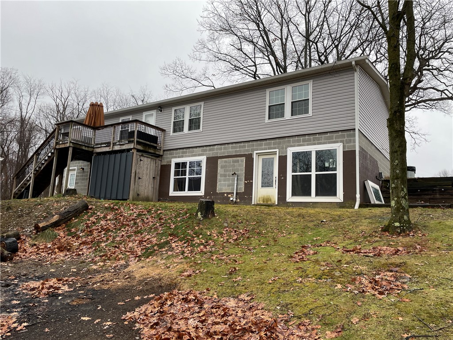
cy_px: 170
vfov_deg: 53.1
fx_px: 340
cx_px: 226
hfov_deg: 67.3
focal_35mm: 26
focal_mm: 4.2
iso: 32
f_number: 1.6
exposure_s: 1/188
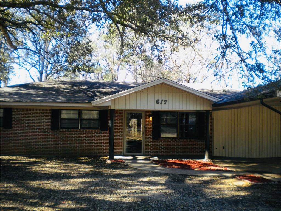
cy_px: 106
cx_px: 140
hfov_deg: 52.6
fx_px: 284
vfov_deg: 40.7
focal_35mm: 35
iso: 80
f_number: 3.1
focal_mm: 6.3
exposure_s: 1/115
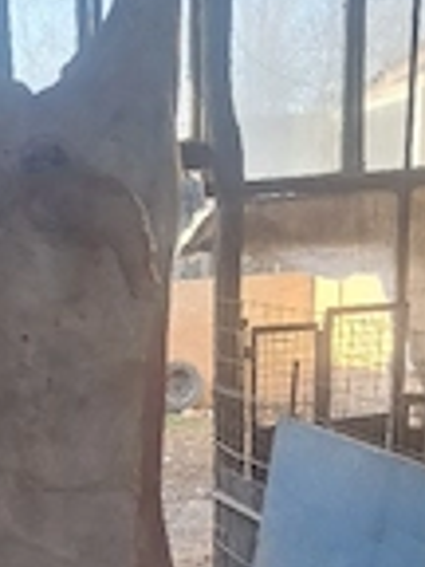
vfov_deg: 28.2
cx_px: 8
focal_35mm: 64
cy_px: 583
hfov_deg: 22.1
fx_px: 1048
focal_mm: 5.54
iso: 50
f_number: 1.8
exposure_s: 1/100
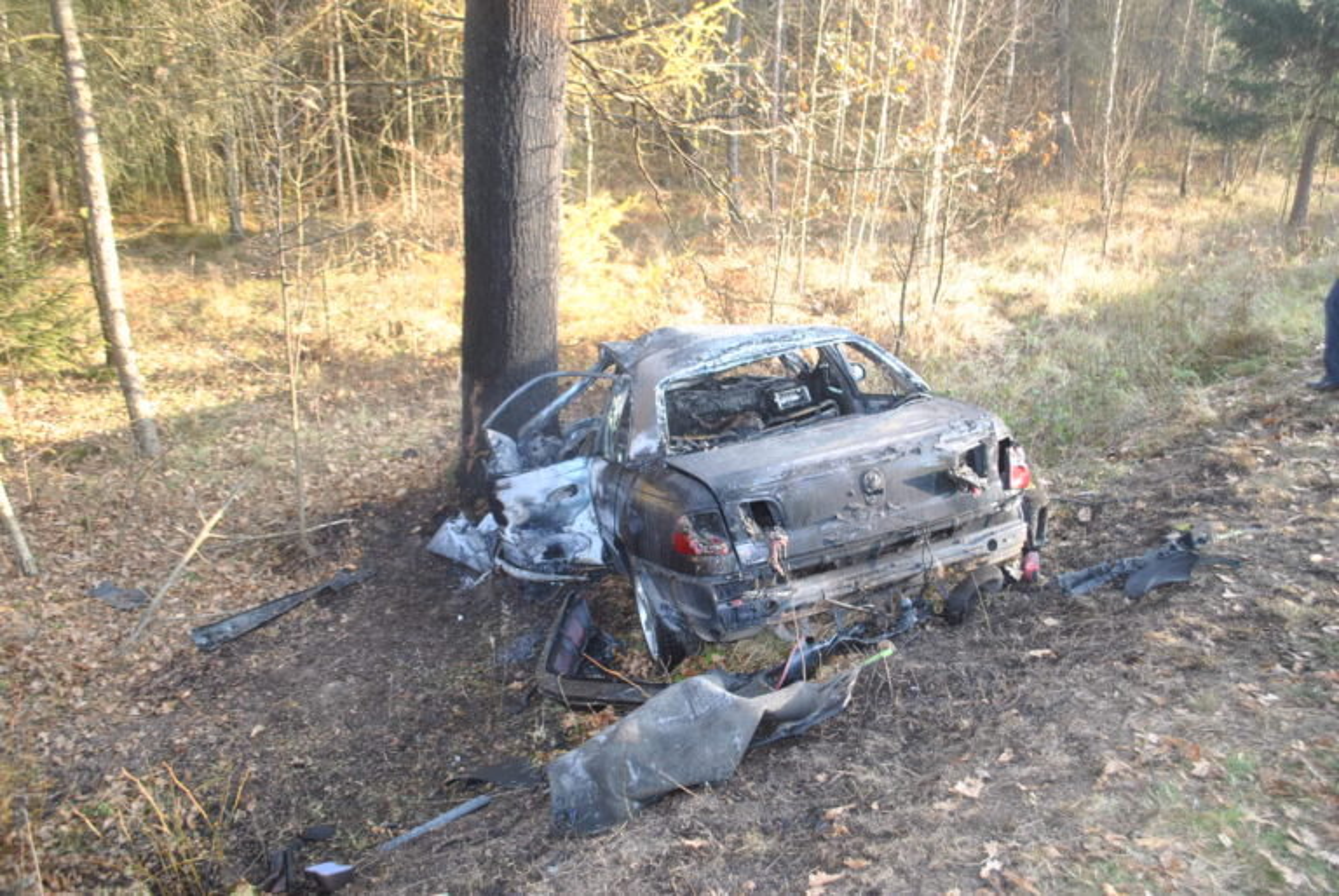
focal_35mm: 27
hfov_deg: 67.3
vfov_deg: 48.0
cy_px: 448
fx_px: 1005
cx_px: 670
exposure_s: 1/100
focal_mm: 18
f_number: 3.5
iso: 200
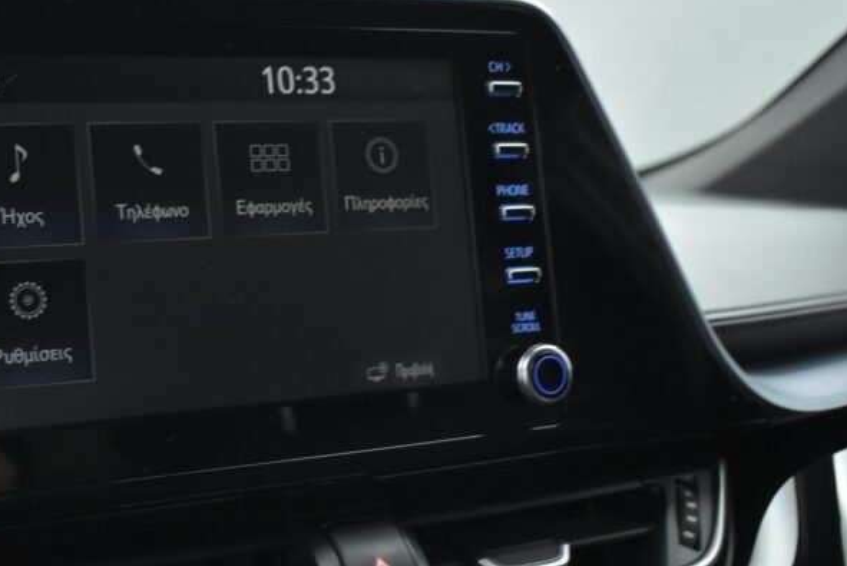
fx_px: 1224
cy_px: 301
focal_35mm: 52
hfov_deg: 37.2
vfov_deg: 26.0
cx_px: 212
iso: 1600
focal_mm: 20
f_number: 3.5
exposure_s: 1/60
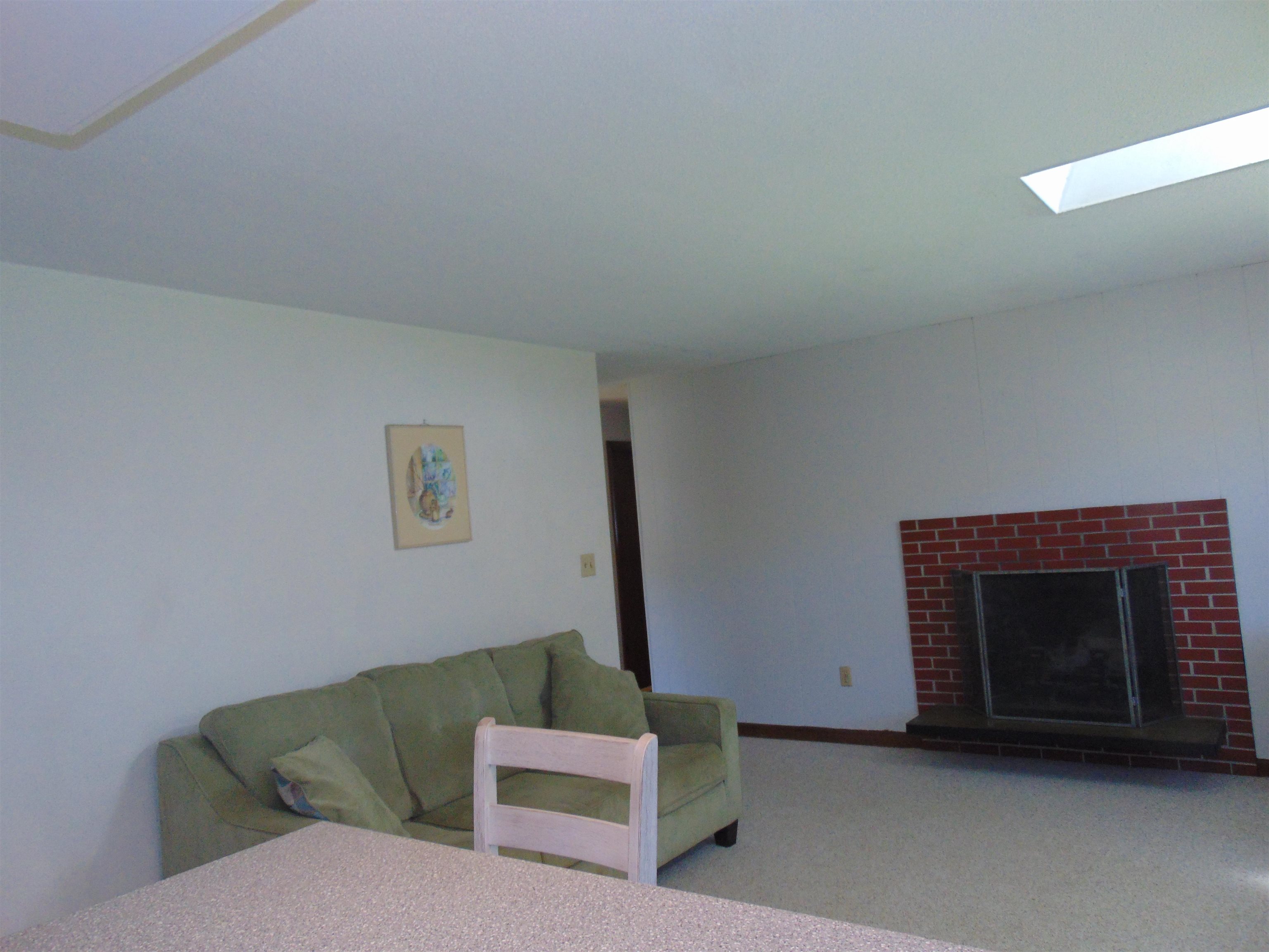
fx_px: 916
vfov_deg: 54.9
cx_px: 634
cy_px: 476
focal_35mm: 25
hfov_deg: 69.4
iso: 200
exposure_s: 1/30
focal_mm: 4.5
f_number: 3
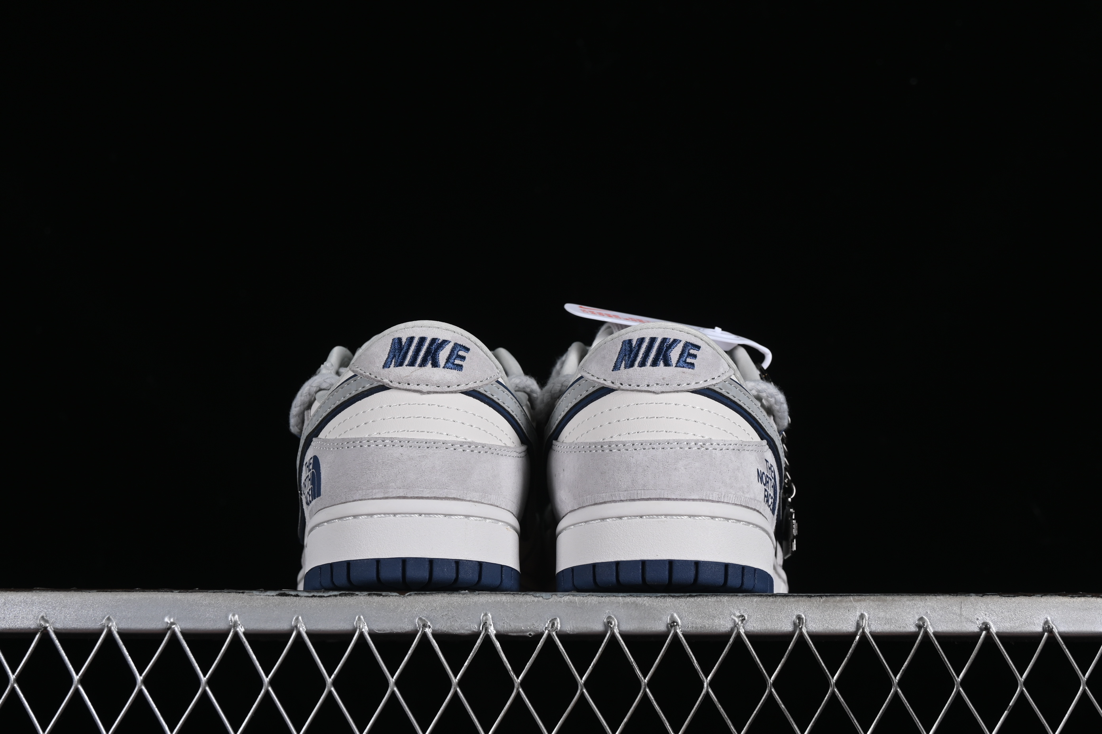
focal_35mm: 75
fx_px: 2296
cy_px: 367
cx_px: 551
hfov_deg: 27.0
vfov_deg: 18.2
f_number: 8
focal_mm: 50
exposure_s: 1/80
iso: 160
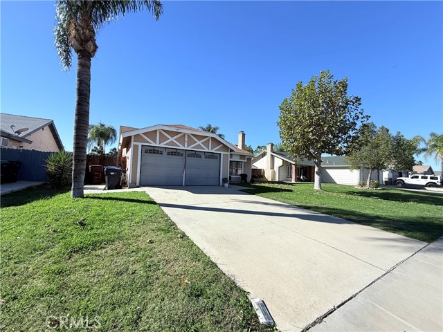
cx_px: 222
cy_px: 166
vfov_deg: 85.7
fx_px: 179
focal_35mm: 14
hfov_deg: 102.1
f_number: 2.2
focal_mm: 2.22
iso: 50
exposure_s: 1/2024
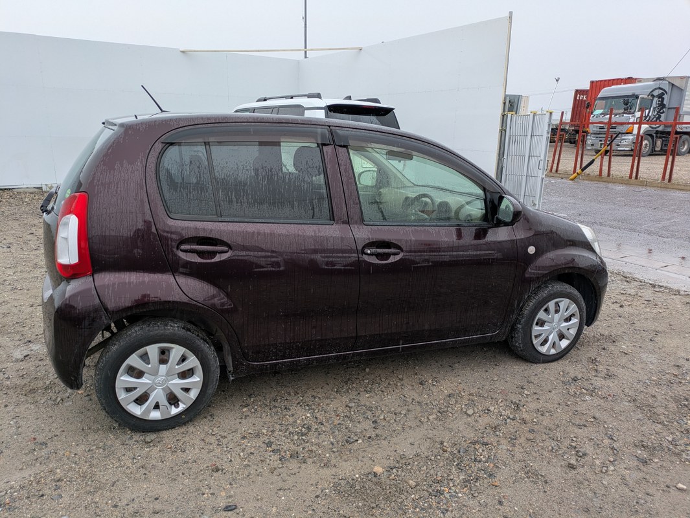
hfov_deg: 69.4
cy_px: 259
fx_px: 499
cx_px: 345
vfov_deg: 54.9
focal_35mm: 25
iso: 50
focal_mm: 5.43
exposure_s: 1/413
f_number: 1.89
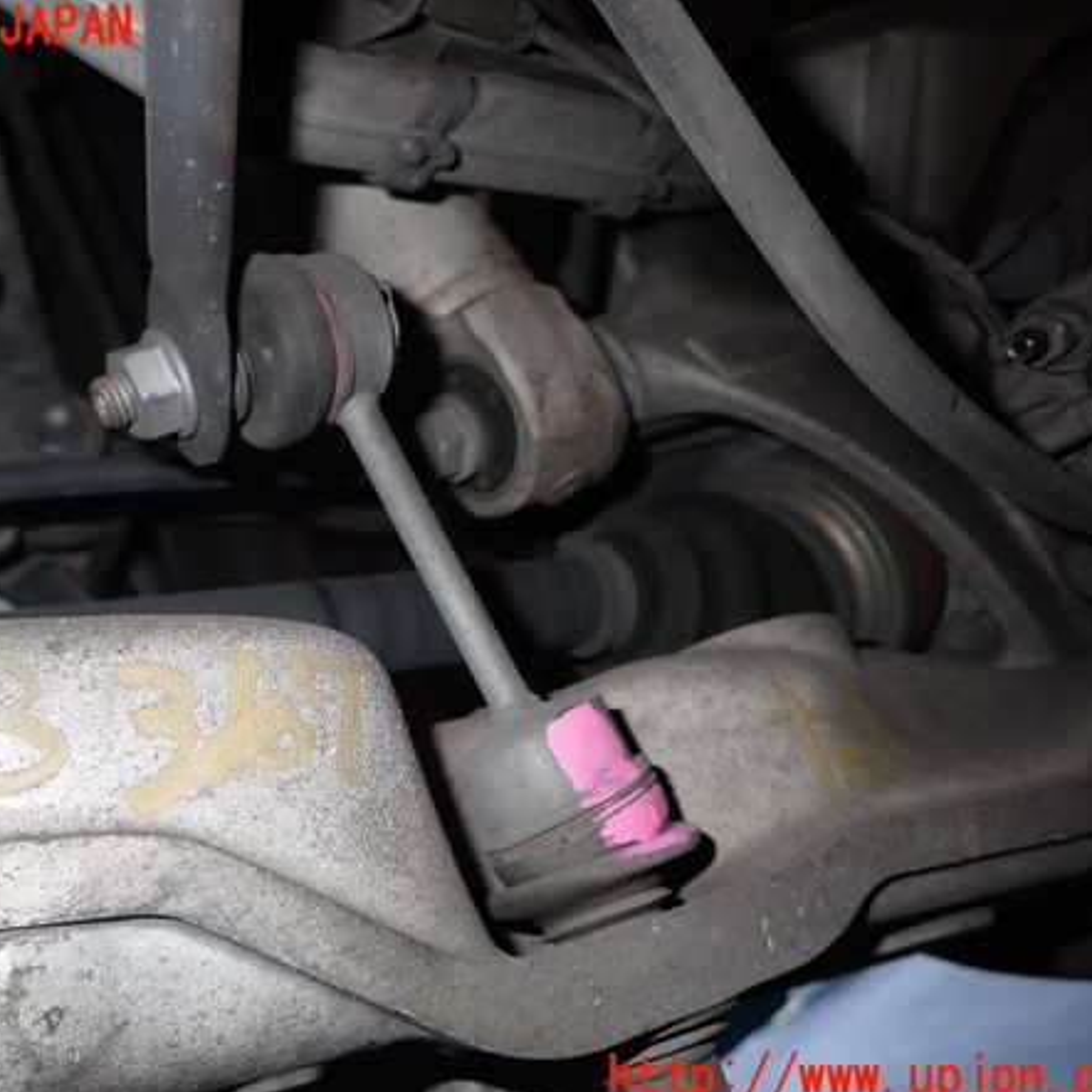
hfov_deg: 53.6
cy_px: 553
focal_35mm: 30
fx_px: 1071
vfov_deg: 54.0
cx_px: 425
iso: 200
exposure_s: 1/30
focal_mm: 4.5
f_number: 5.6
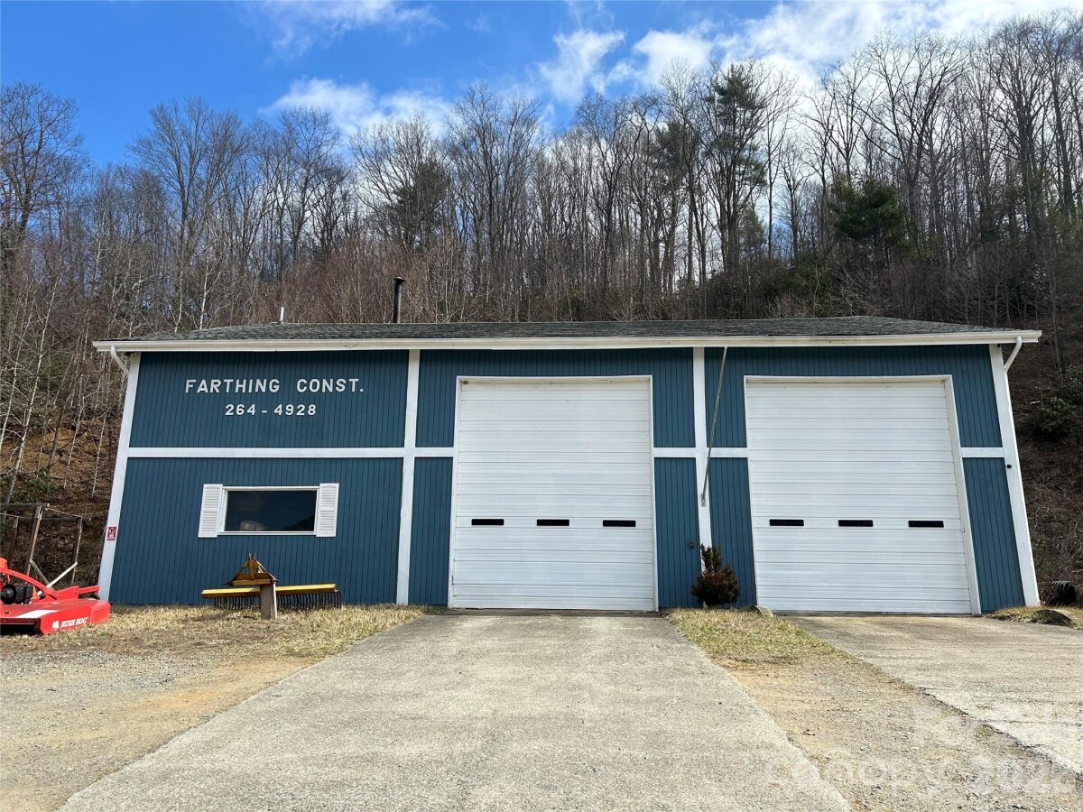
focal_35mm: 26
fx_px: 813
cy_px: 406
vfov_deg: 53.1
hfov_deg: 67.3
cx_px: 542
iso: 50
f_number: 1.5
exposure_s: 1/3704
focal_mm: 5.7
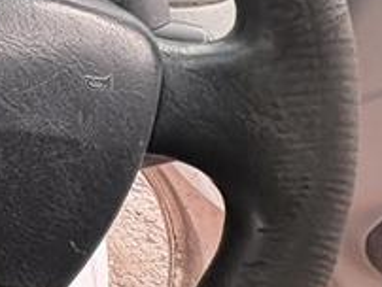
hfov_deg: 18.8
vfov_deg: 21.4
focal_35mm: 62
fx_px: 685
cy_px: -91
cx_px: -388
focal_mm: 2.22
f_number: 2.2
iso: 80
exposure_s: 1/99
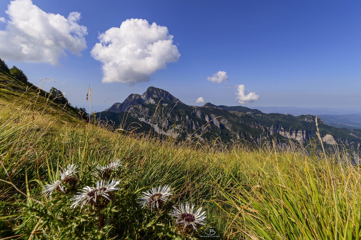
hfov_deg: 100.4
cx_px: 180
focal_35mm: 15
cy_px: 120
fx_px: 150
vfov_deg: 77.2
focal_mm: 10
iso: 100
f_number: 9
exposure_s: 1/250
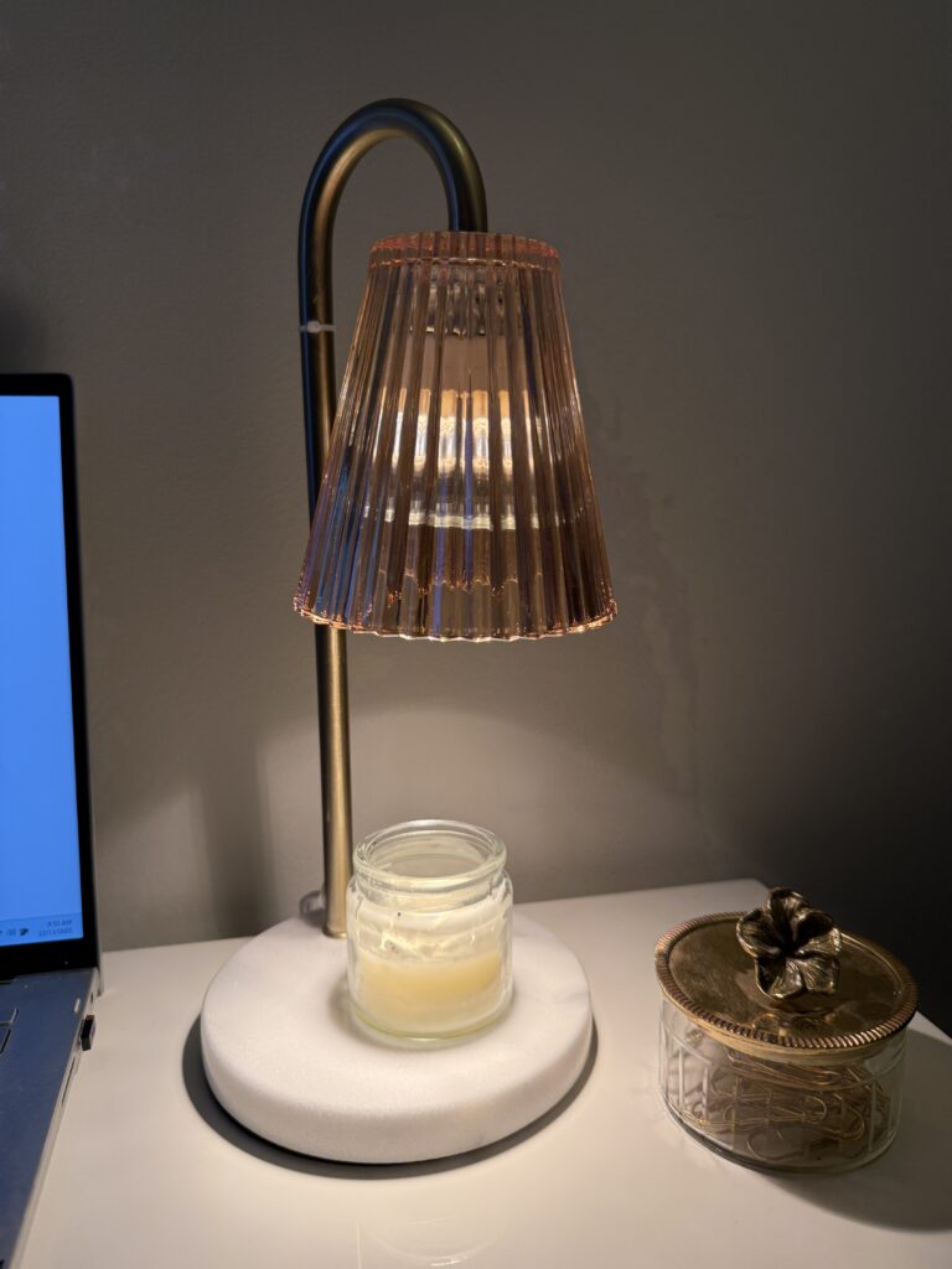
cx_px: 476
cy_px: 634
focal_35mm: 24
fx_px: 880
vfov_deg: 71.6
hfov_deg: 56.8
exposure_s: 1/267
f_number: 1.78
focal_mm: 6.76
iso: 100
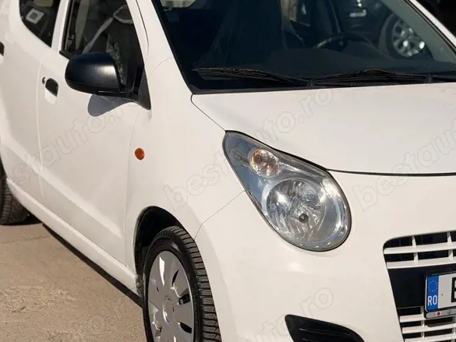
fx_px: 1080
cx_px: 312
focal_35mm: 82
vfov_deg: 18.0
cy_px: 155
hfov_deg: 23.7
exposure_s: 1/20408
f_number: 1.78
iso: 80
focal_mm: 6.76
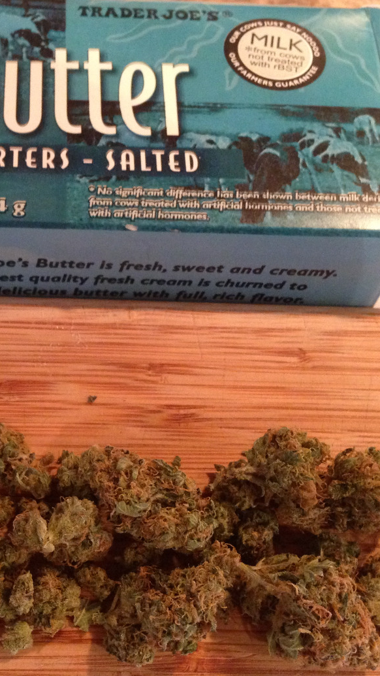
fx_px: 896
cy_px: 348
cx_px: 65
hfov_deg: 23.5
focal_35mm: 50
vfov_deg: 41.3
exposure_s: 1/15
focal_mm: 4.12
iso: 400
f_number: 2.4
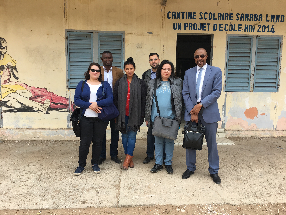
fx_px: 240
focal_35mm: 29
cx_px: 143
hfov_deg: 61.7
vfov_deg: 48.2
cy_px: 108
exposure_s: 1/487
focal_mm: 4.15
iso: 25
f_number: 2.2
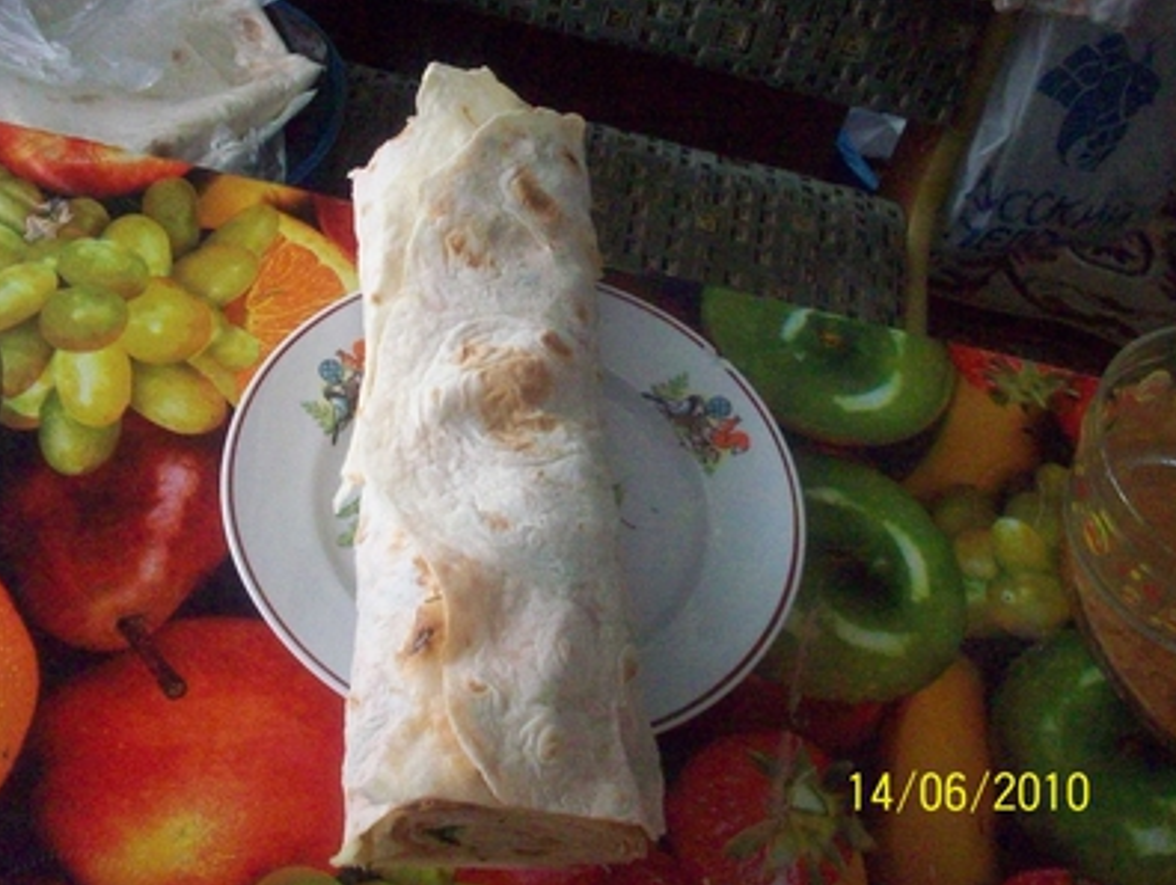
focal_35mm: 42
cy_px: 386
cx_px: 517
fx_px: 1429
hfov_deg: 44.7
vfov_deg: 34.4
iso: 542
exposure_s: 1/128
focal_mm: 6.2
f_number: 2.8
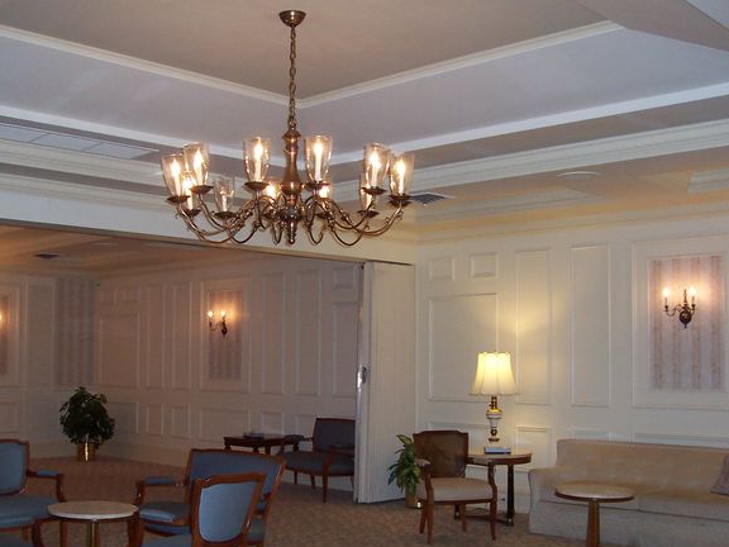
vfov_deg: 32.1
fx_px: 948
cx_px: 300
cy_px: 330
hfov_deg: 41.9
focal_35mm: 45
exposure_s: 1/60
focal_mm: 5.6
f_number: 2.8
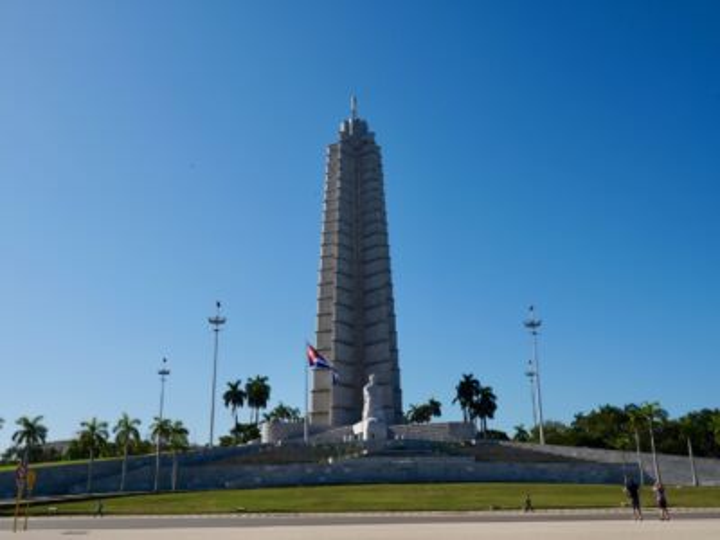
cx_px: 360
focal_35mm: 34
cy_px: 270
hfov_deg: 54.0
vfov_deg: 41.8
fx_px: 707
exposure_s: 1/640
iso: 200
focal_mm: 17
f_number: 9
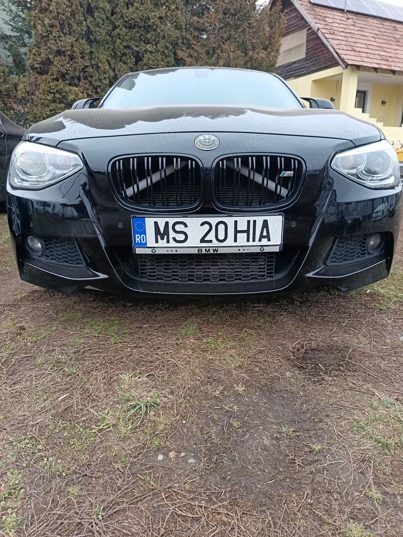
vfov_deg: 71.6
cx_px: 202
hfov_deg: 56.8
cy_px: 268
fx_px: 373
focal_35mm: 24
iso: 350
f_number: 1.75
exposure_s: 1/100
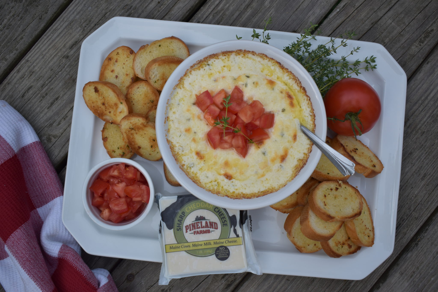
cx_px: 219
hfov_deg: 53.1
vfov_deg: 36.9
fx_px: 438
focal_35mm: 36
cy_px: 146
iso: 200
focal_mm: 24
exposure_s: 1/1600
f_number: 4
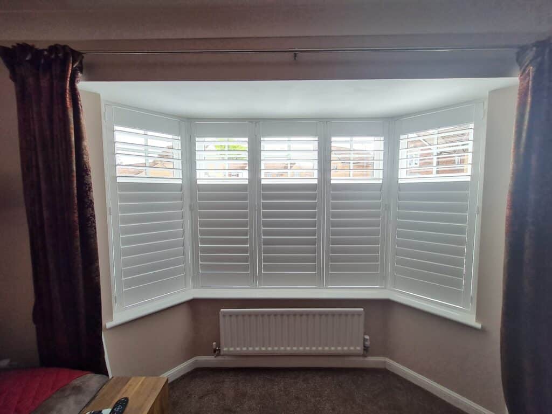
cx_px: 276
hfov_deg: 106.2
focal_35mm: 13
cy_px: 207
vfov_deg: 89.9
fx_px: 207
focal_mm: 1.74
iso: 50
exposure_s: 1/100
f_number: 2.2
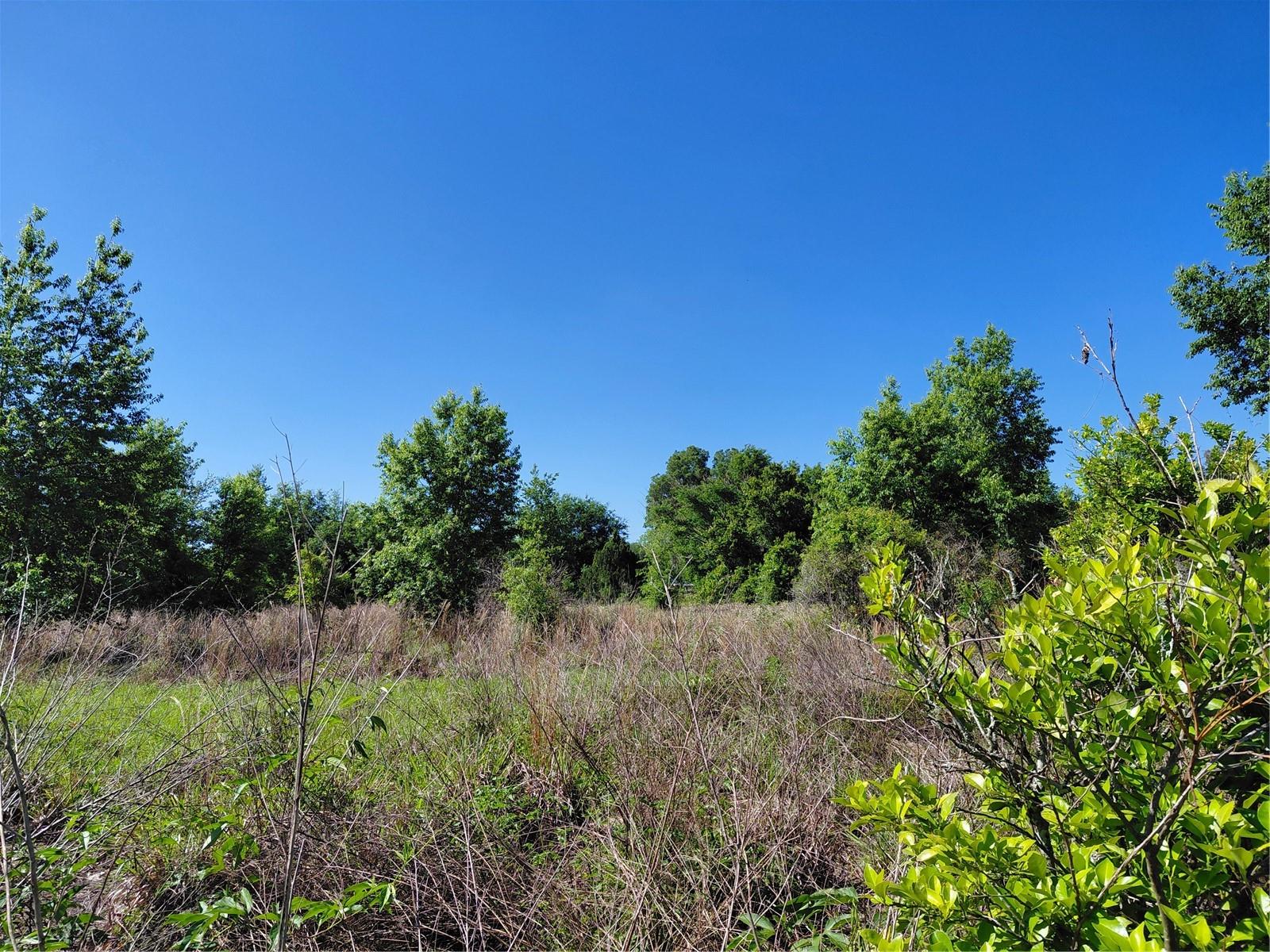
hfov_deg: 69.4
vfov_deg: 54.9
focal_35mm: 25
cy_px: 476
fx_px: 917
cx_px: 635
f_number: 1.8
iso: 50
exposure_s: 1/2326
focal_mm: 4.69
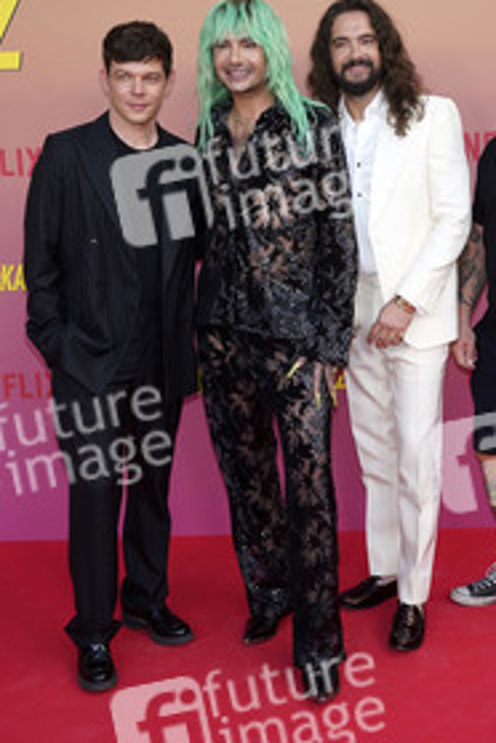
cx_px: 325
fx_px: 1095
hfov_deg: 25.4
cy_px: 317
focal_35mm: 53
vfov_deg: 37.4
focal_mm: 37
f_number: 5.6
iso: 320
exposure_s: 1/160
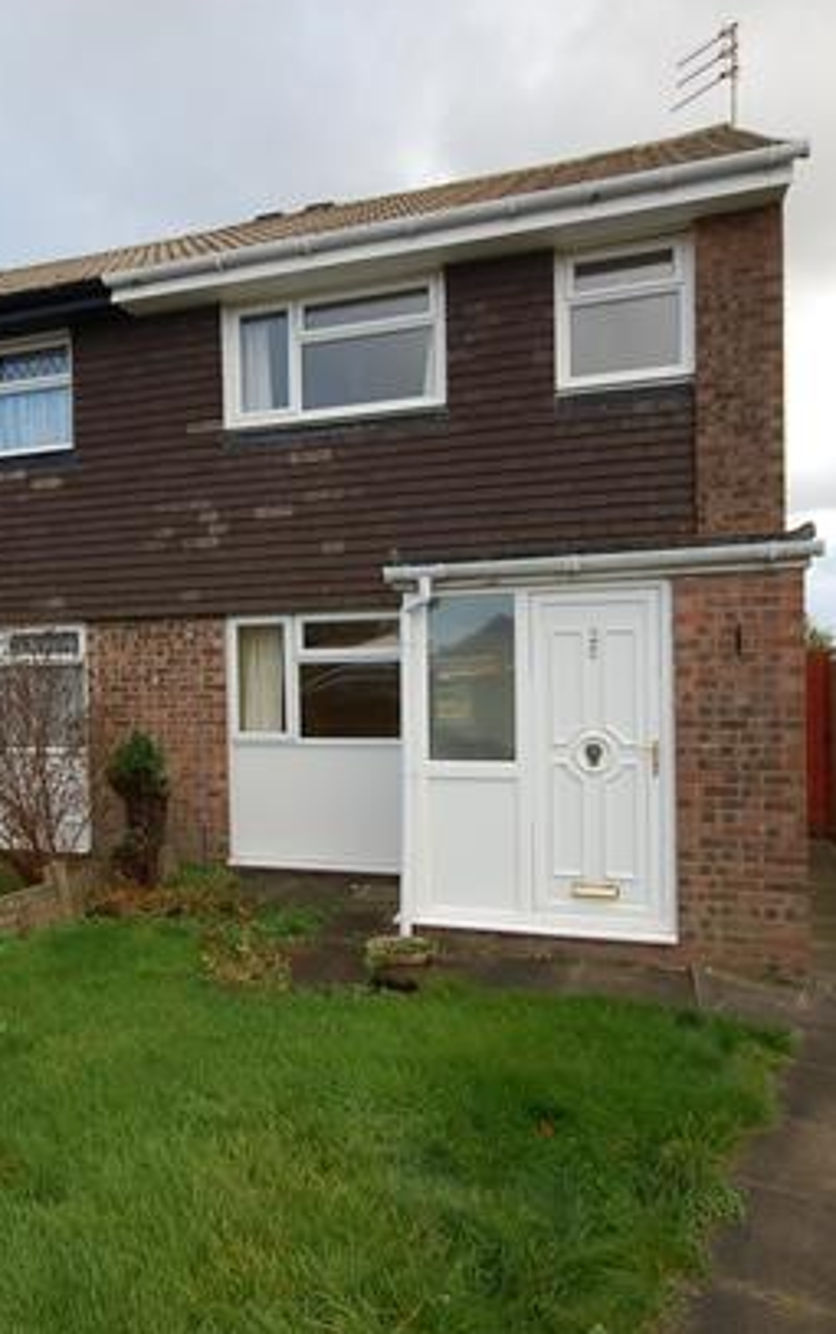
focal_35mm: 24
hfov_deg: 50.4
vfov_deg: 74.7
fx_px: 873
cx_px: 292
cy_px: 682
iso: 200
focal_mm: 10
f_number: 6.3
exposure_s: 1/160
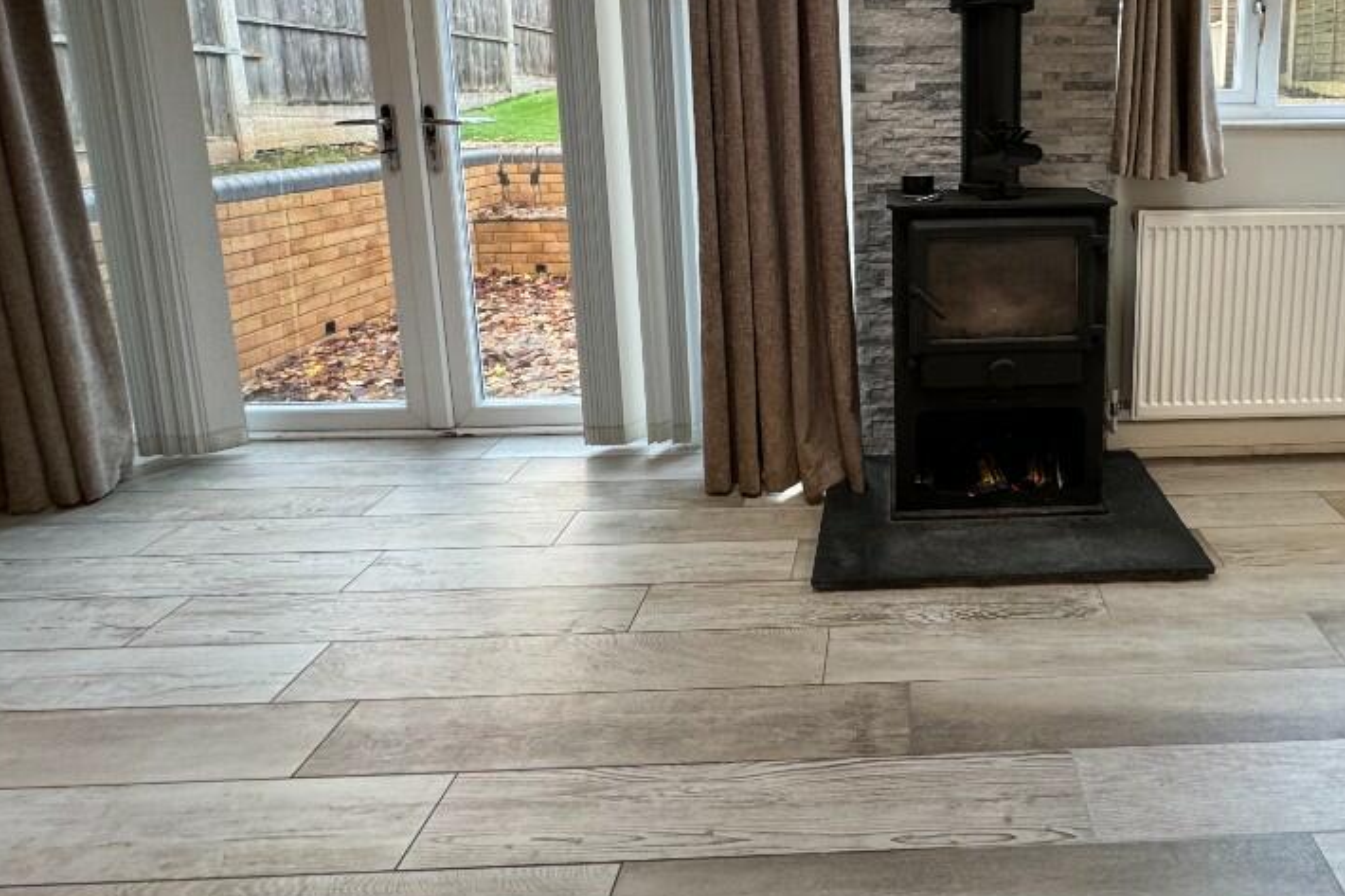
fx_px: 784
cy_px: 225
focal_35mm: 21
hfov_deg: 78.0
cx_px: 921
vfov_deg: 56.6
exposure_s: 1/50
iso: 250
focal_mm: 2.22
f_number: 2.2
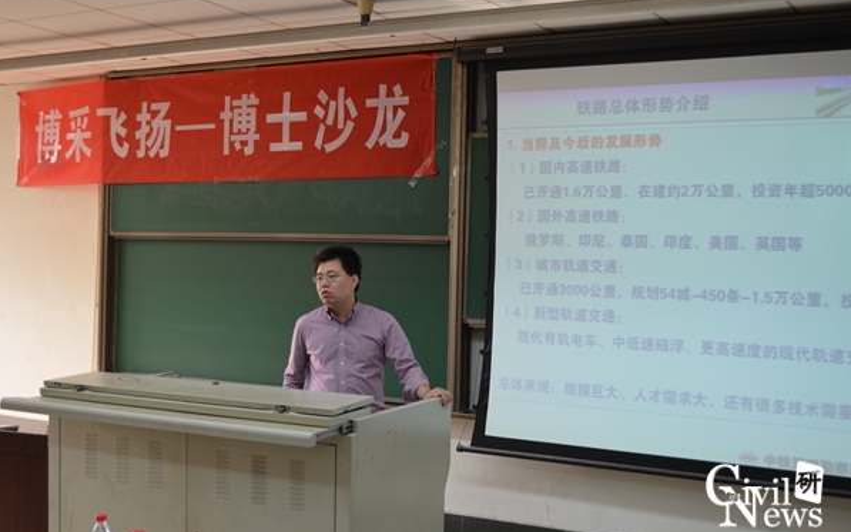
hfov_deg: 43.5
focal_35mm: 46
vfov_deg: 28.0
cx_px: 425
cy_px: 263
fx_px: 1067
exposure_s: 1/80
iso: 400
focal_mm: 30
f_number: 4.5
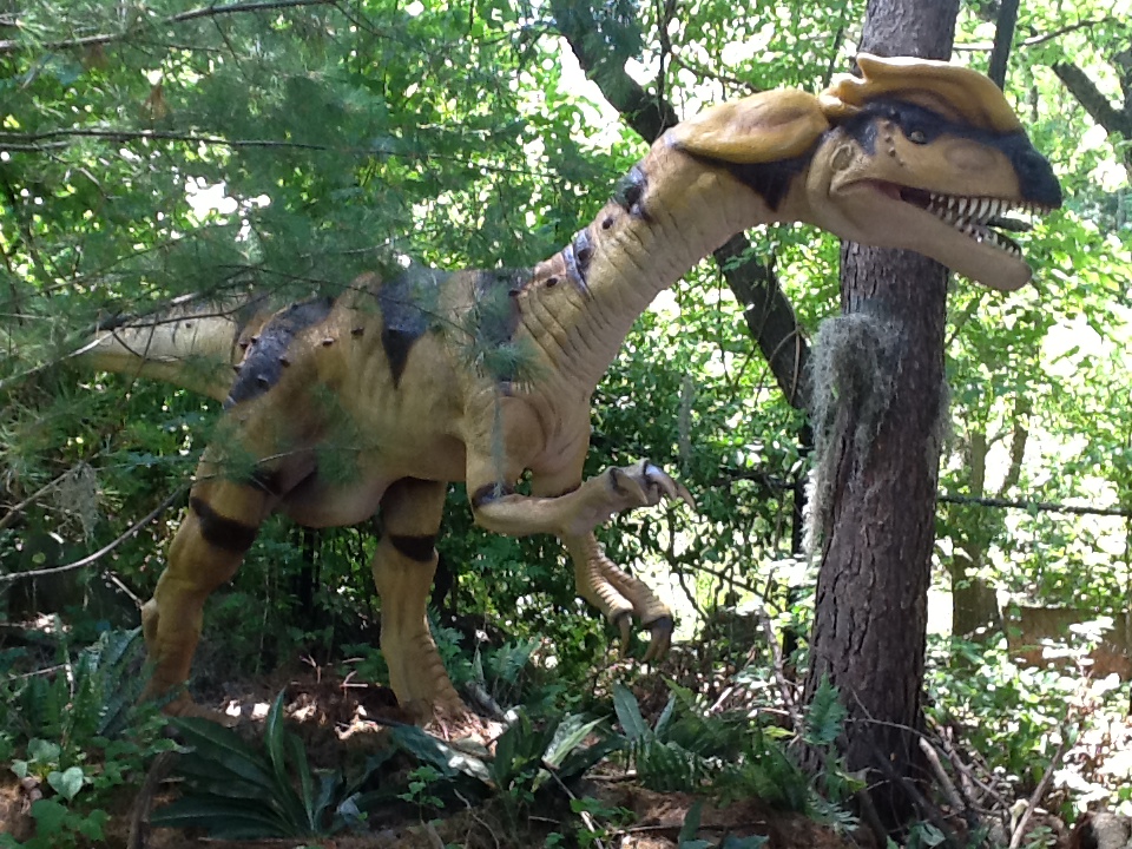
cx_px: 566
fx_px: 1046
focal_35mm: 32
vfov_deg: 44.2
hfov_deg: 56.8
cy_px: 424
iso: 80
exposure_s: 1/30
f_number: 2.4
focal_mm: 2.03
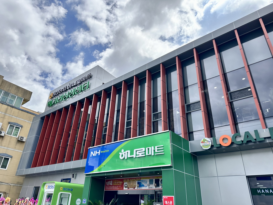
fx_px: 189
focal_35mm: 24
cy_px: 102
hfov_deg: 71.6
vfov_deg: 56.8
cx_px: 136
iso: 80
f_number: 1.78
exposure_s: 1/4762
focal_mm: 6.86
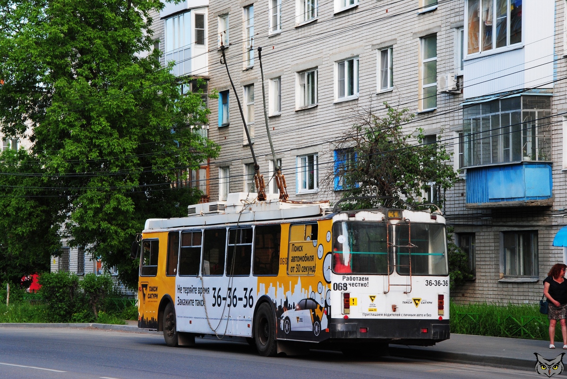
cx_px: 284
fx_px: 1892
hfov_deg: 17.0
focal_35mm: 120
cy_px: 190
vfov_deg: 11.5
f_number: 18
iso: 200
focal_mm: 80
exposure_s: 1/40
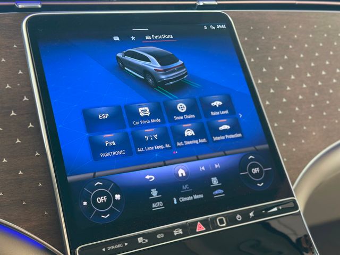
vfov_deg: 30.3
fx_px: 471
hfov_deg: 39.7
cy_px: 128
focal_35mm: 48
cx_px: 170
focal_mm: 6.86
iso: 320
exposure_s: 1/60
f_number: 1.78
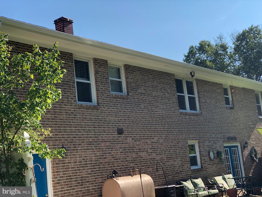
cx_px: 131
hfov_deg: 33.8
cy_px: 98
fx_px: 431
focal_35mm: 57
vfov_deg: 25.7
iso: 20
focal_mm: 6.6
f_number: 2.8
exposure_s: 1/496
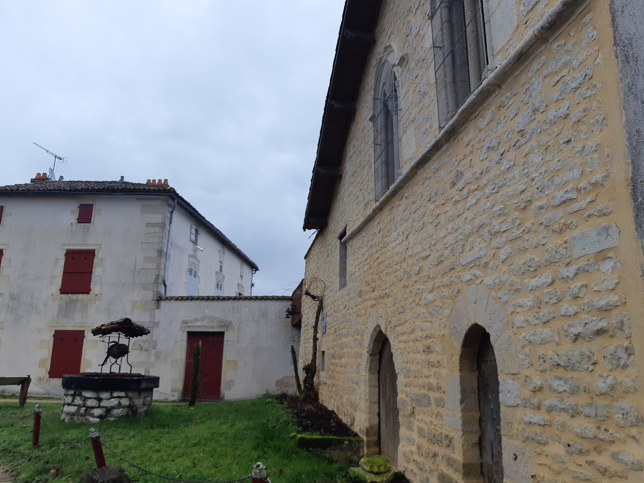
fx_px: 484
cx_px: 322
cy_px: 242
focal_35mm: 26
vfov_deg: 53.1
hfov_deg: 67.3
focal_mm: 3.93
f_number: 1.7
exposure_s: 1/325
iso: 40
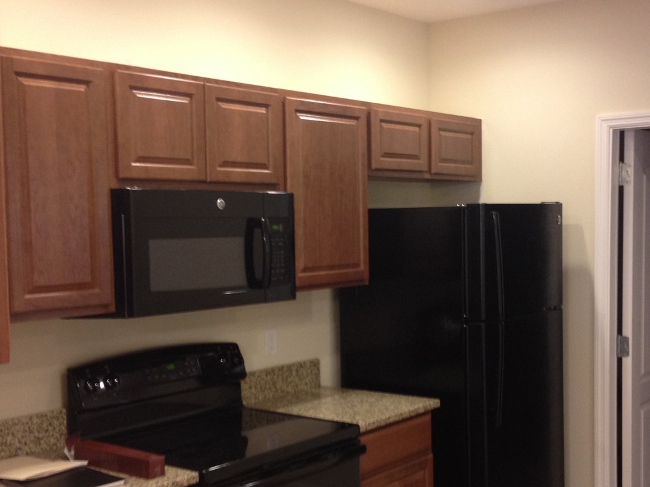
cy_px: 286
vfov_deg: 27.5
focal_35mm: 53
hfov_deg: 36.1
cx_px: 363
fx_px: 995
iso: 125
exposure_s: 1/20
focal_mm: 4.28
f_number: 2.4
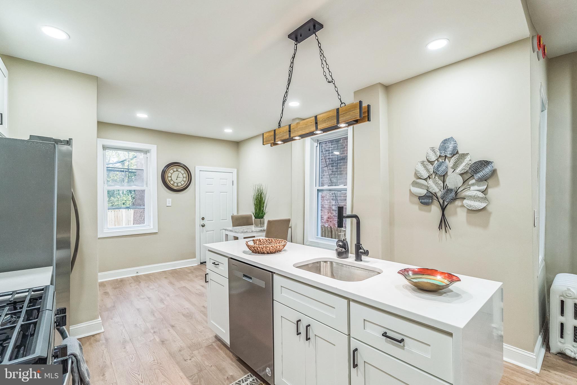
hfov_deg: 96.7
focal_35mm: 16
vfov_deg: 73.7
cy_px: 192
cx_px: 288
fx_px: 256
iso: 1600
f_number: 5.6
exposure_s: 1/100
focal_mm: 16
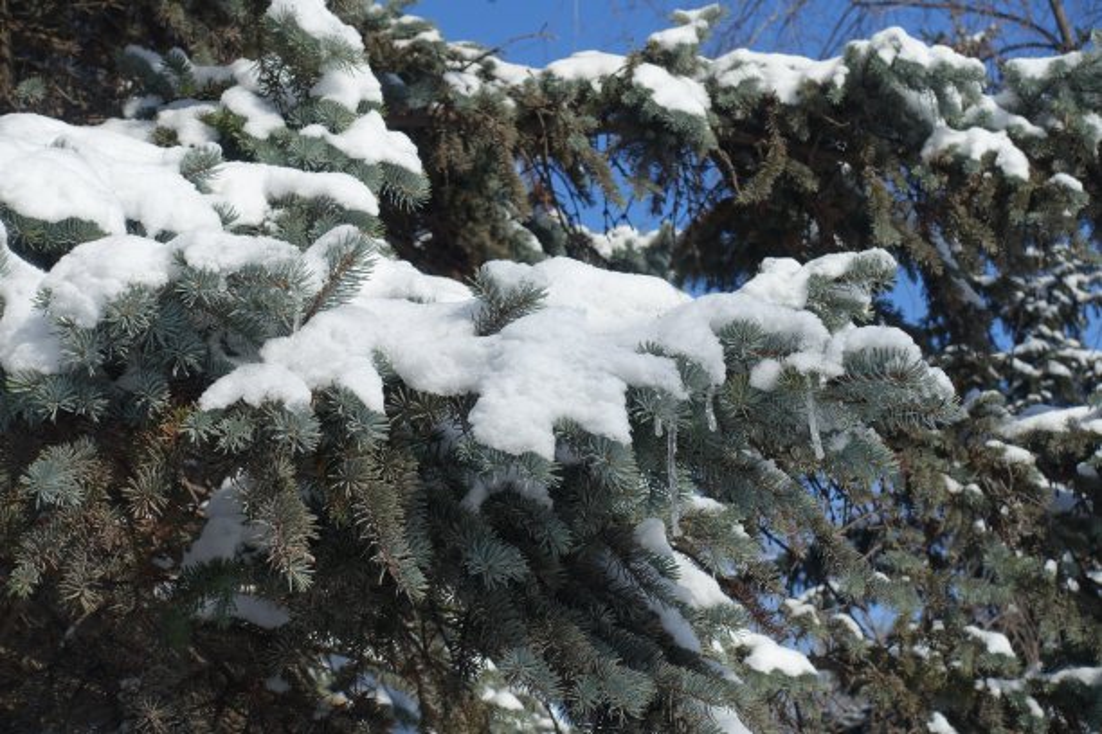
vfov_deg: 19.5
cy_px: 367
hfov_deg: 28.8
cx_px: 551
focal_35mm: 70
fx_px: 2143
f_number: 5.6
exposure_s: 1/100
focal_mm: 25.7
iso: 125
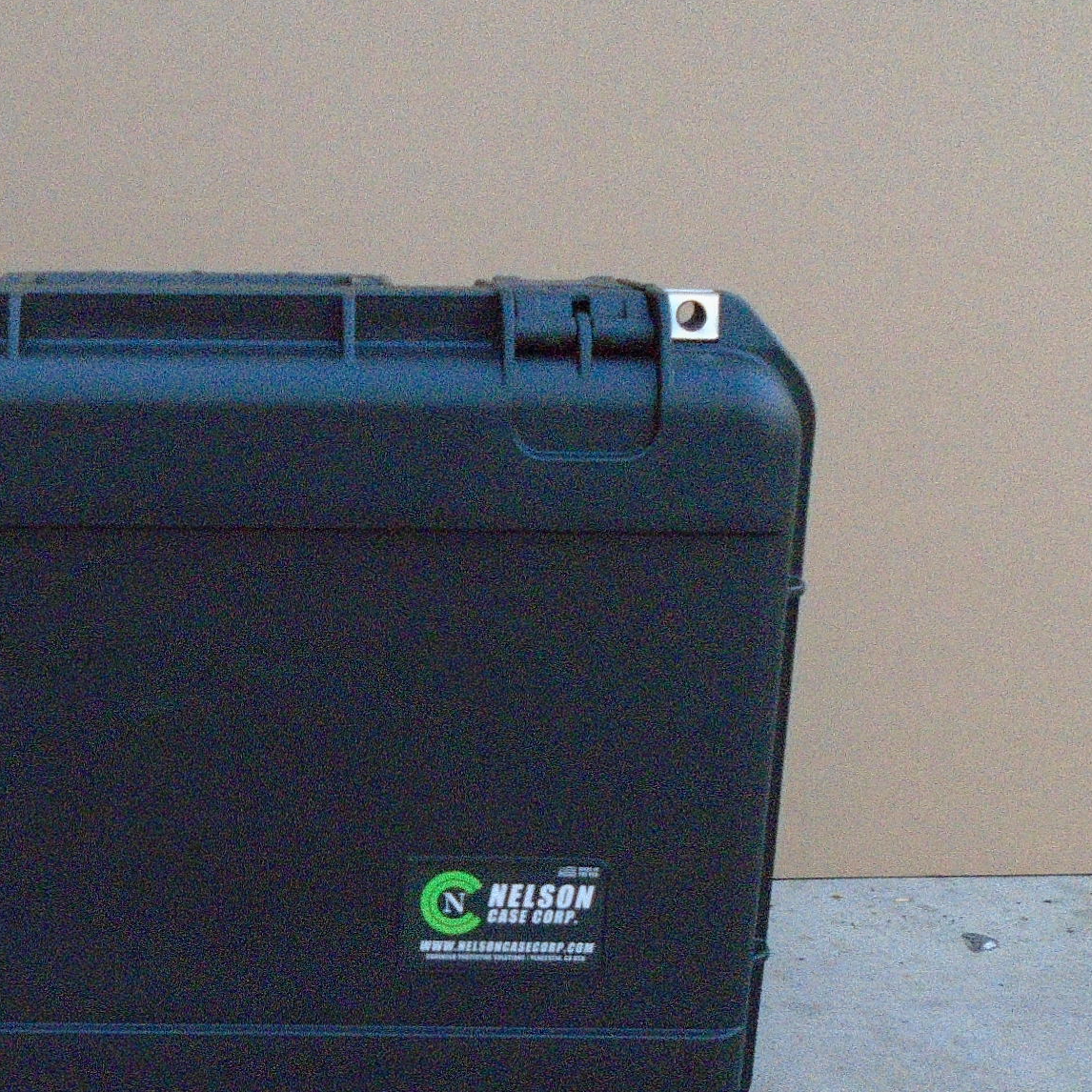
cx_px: 280
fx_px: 1856
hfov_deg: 32.2
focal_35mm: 52
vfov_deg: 32.2
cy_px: 821
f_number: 3.2
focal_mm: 4.6
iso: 800
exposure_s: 1/200
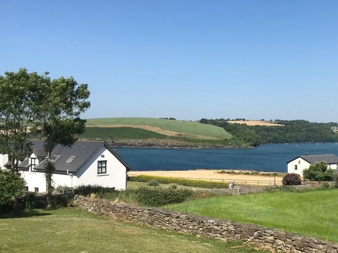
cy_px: 139
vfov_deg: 34.3
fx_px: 410
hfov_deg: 43.8
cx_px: 240
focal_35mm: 42
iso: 20
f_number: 1.8
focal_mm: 3.99
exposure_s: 1/2519
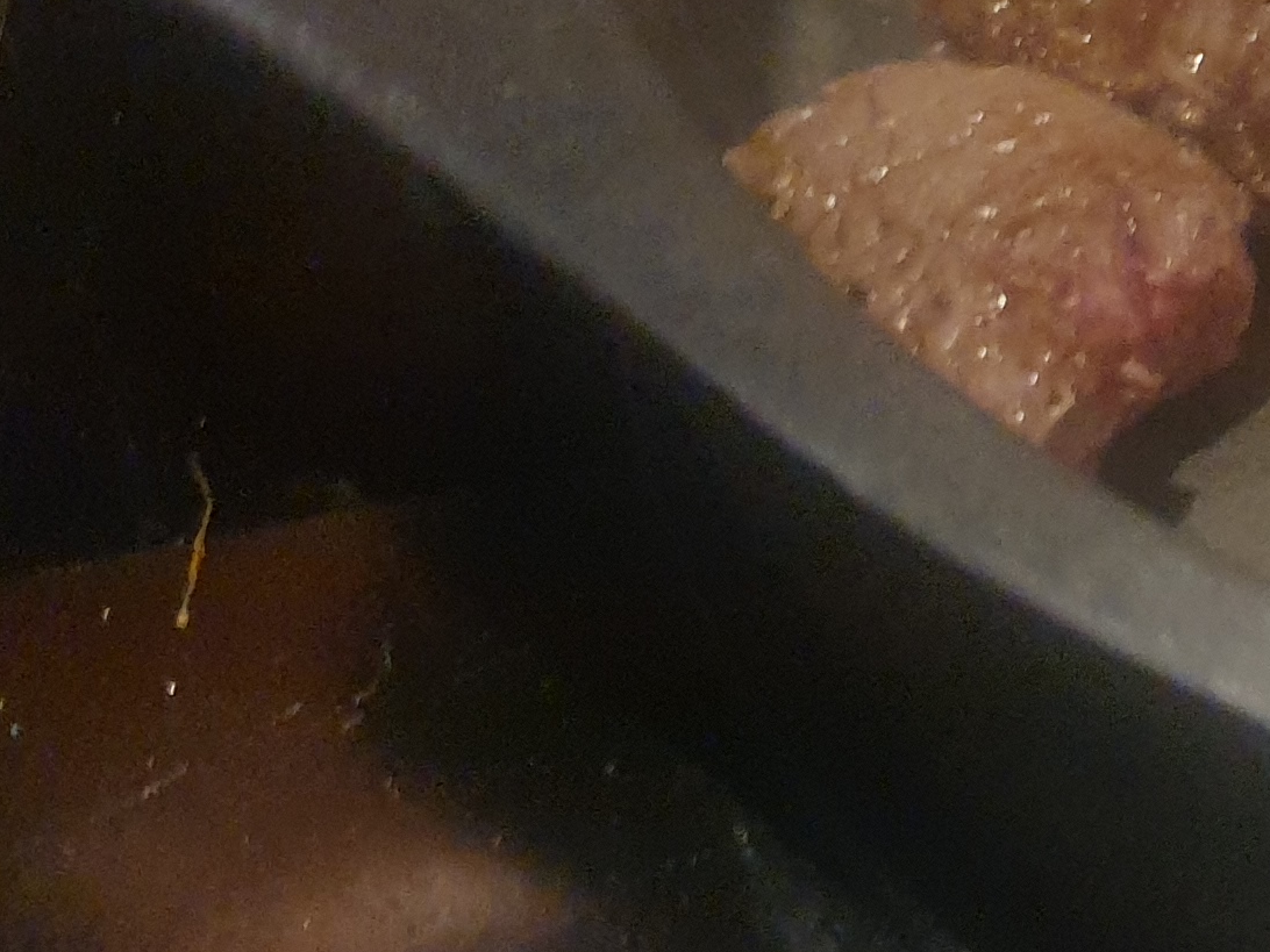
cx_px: 2288
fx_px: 3522
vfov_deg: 15.3
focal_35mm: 96
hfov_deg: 16.9
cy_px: 198
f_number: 1.5
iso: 250
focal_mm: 4.3
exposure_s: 1/17
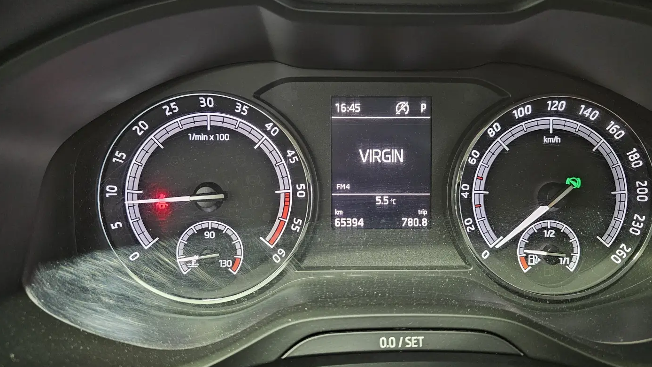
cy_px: 199
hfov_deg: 71.9
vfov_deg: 44.4
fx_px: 450
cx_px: 335
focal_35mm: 26
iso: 640
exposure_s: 1/30.7
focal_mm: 6.3
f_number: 1.7
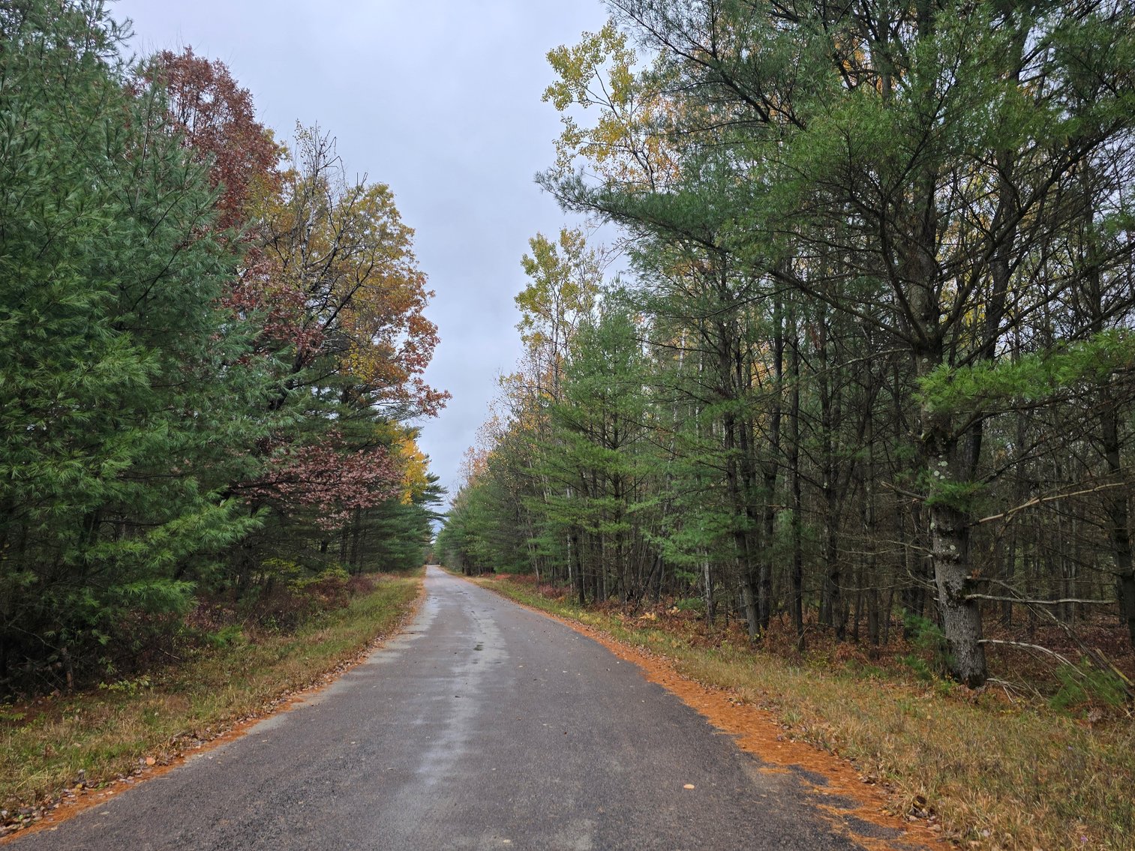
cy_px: 426
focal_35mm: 23
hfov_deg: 73.9
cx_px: 568
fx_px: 754
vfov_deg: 58.9
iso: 12
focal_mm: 6.3
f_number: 1.7
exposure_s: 1/180
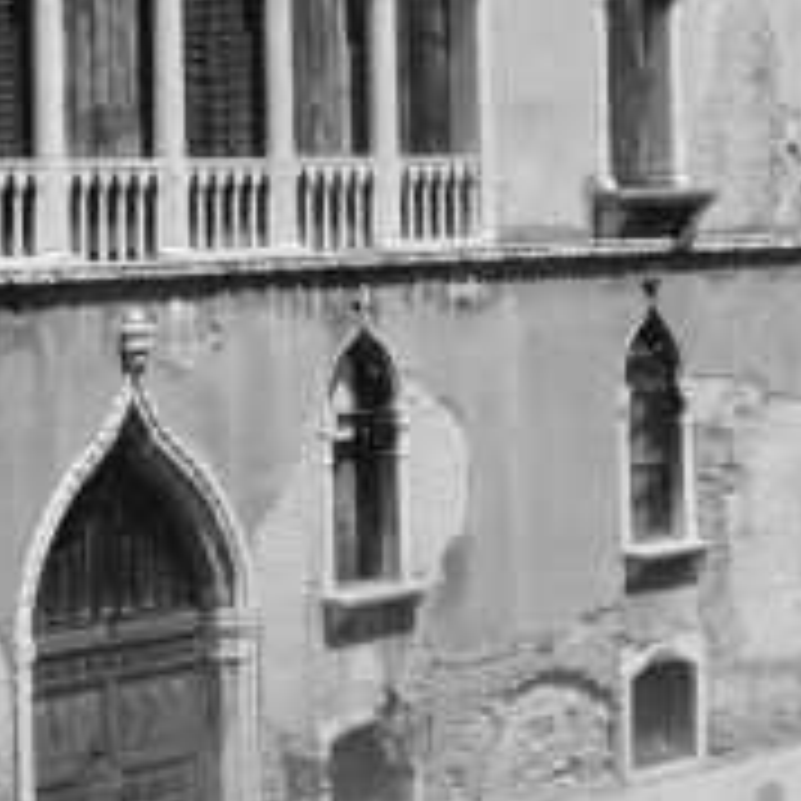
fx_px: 3194
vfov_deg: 14.3
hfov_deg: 14.2
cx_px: 122
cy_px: 248
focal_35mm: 122
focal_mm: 4.3
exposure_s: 1/800
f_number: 5.6
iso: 100
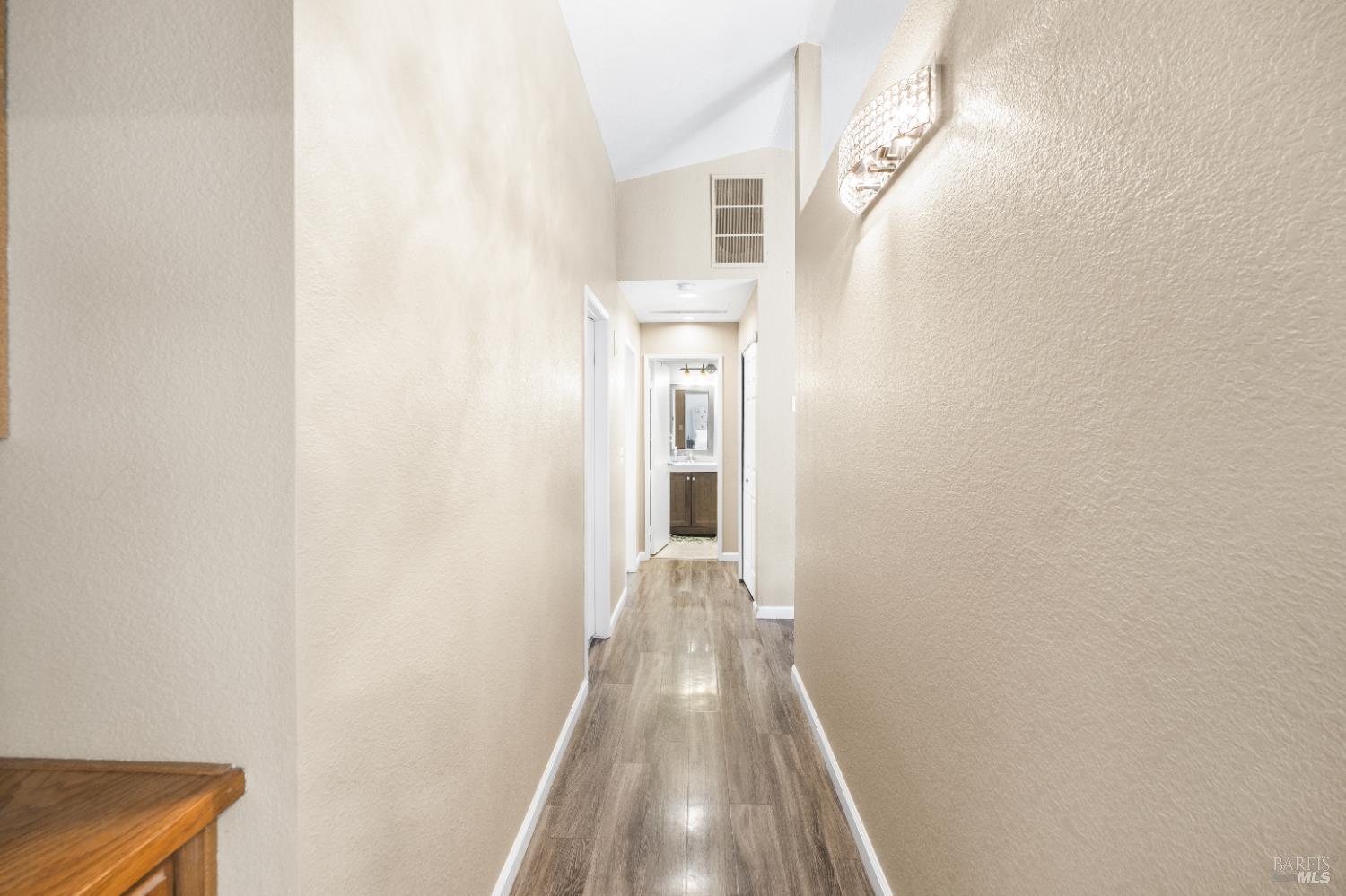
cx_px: 673
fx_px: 561
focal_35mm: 15
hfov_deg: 100.4
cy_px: 448
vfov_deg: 77.3
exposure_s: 1/6
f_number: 5
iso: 160
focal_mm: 10
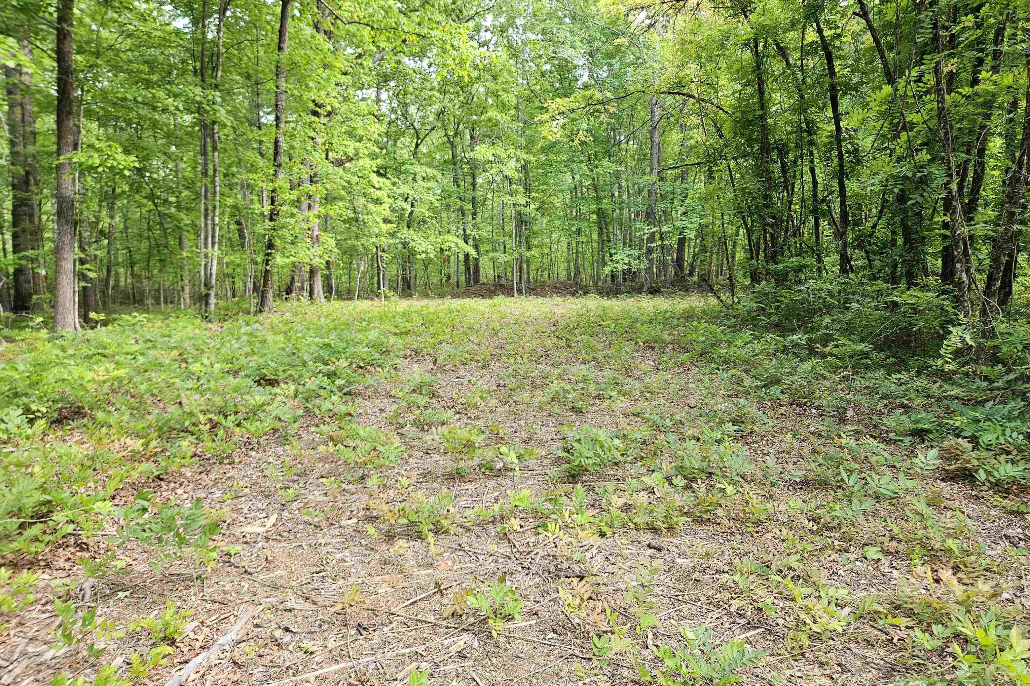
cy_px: 351
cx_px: 514
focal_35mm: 24
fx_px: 687
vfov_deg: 53.1
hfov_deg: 73.7
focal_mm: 5.4
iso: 64
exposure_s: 1/120
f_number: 1.8
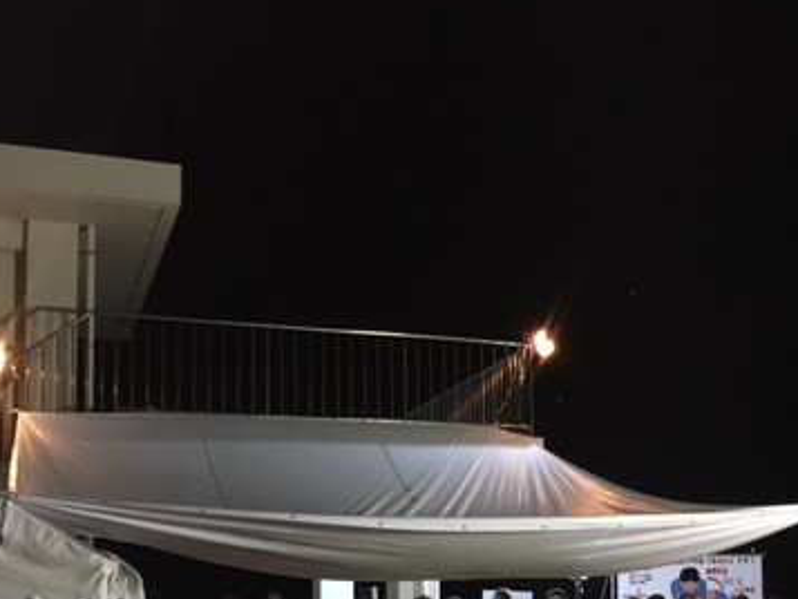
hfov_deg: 36.6
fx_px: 1199
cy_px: 510
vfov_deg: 27.3
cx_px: 501
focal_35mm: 52
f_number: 2.2
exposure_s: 1/15
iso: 250
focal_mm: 4.15
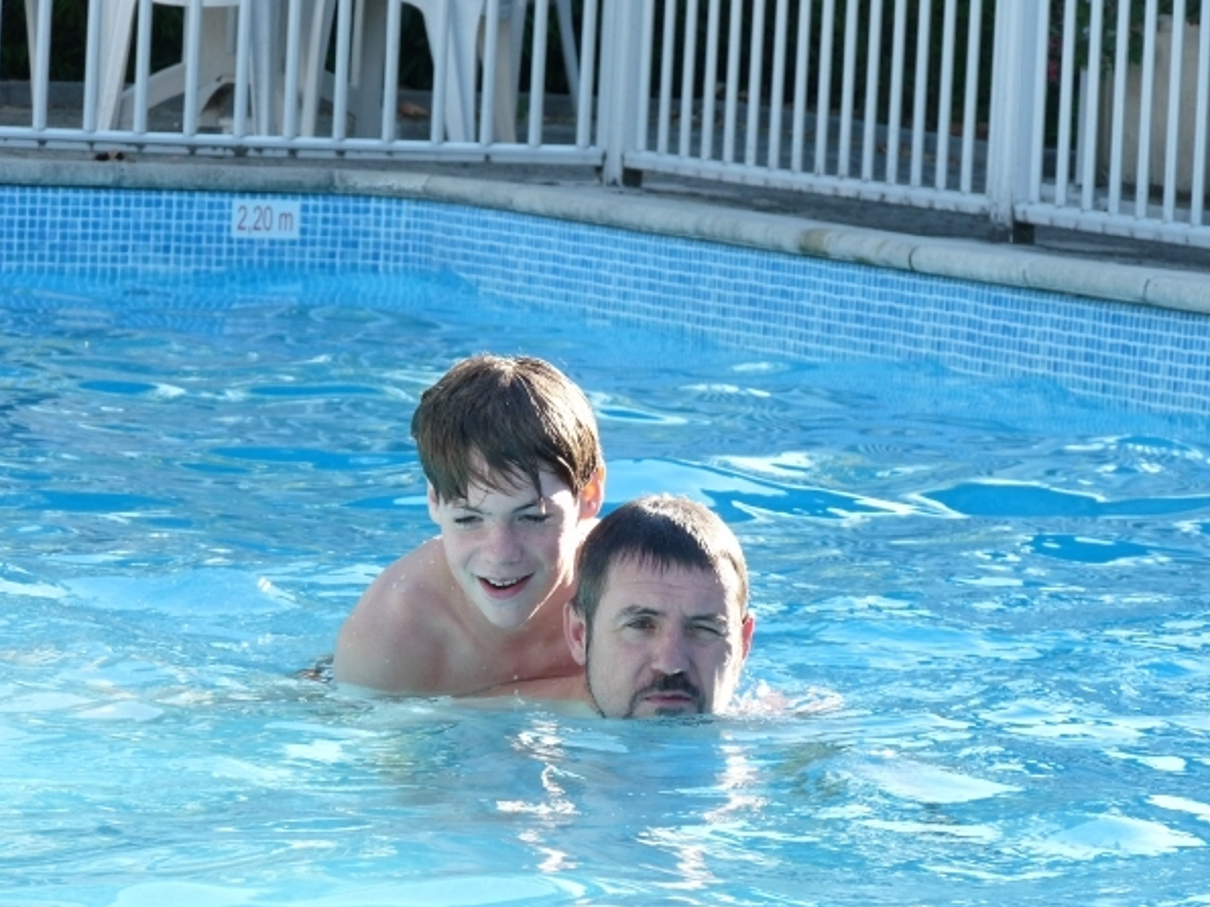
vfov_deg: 6.5
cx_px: 602
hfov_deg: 8.6
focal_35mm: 230
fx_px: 8038
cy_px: 451
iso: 200
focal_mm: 40.5
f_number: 4
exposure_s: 1/320
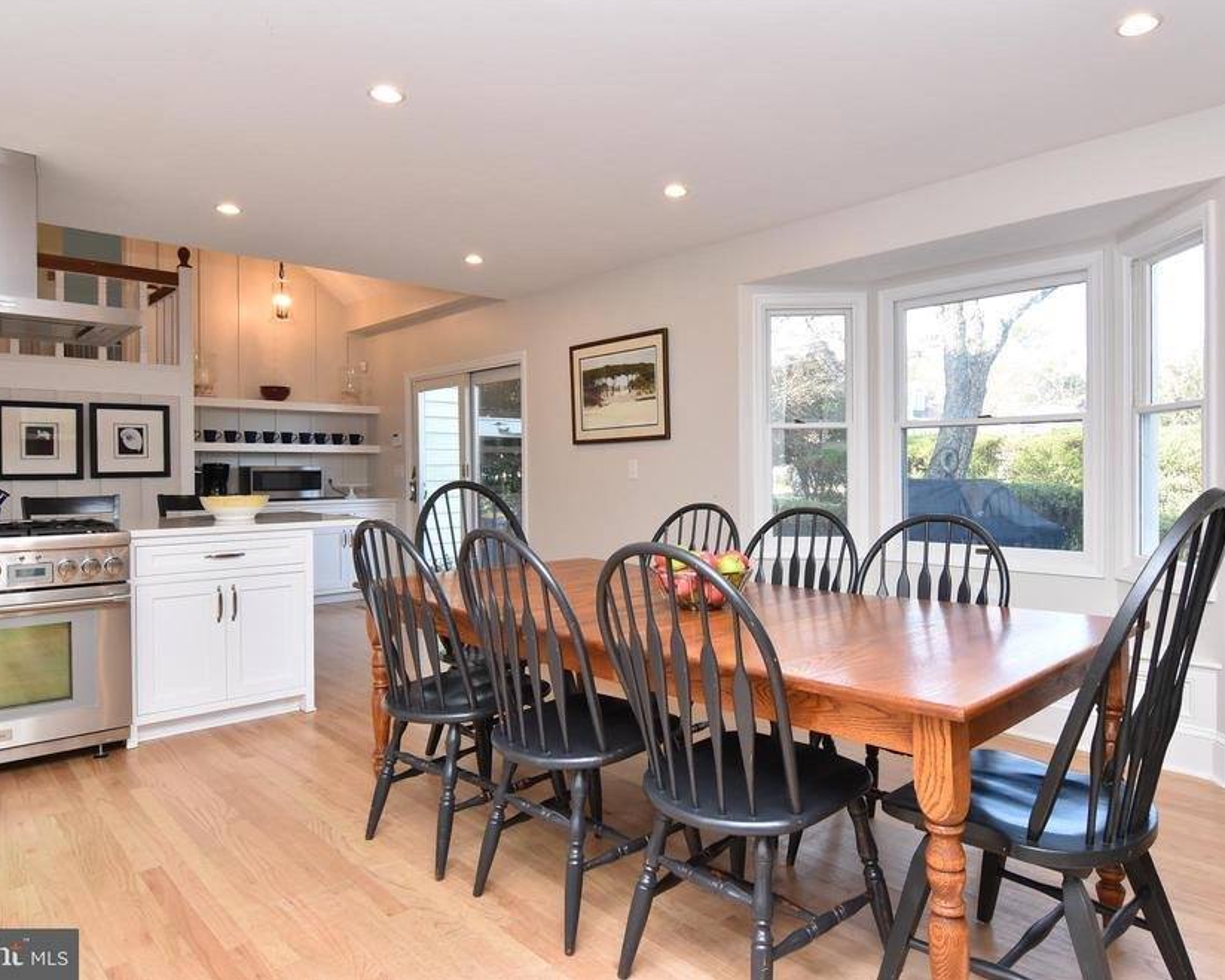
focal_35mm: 21
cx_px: 675
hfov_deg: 77.4
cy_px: 474
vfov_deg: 65.5
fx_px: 761
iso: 800
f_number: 8
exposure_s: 1/80
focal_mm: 12
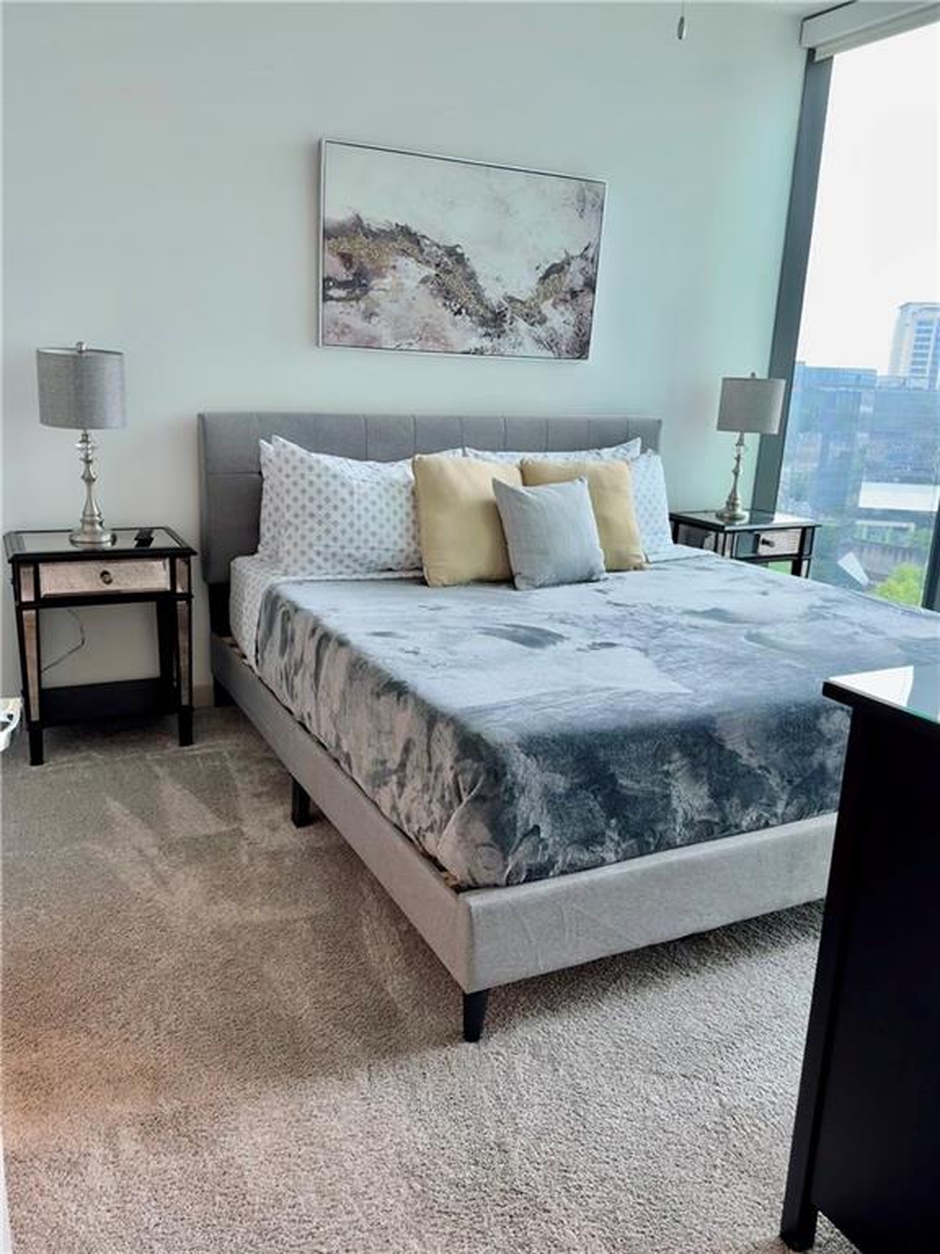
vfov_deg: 71.6
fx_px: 869
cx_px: 470
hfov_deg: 56.8
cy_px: 627
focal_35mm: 24
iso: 50
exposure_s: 1/539
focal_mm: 6.76
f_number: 1.78
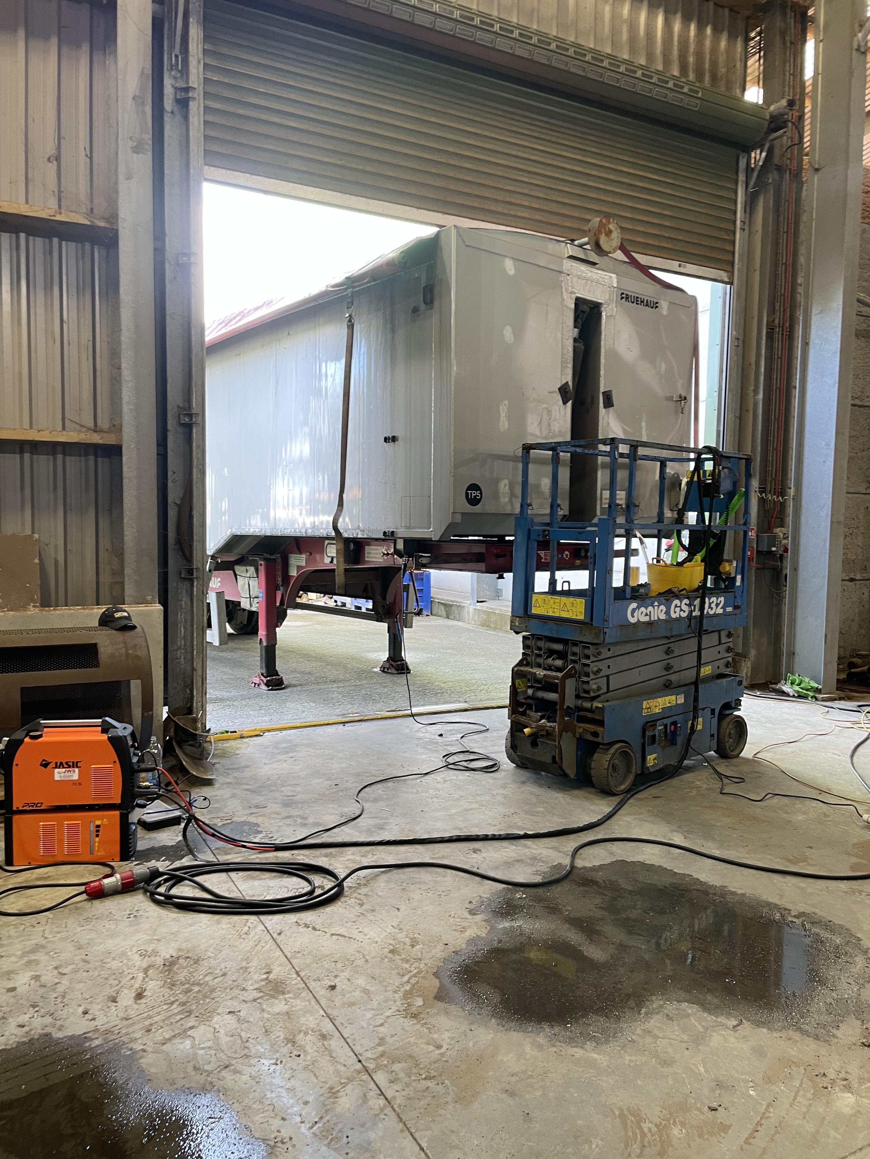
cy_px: 580
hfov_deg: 53.1
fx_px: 871
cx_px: 435
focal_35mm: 26
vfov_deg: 67.3
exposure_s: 1/50
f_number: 1.6
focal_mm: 4.2
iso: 64
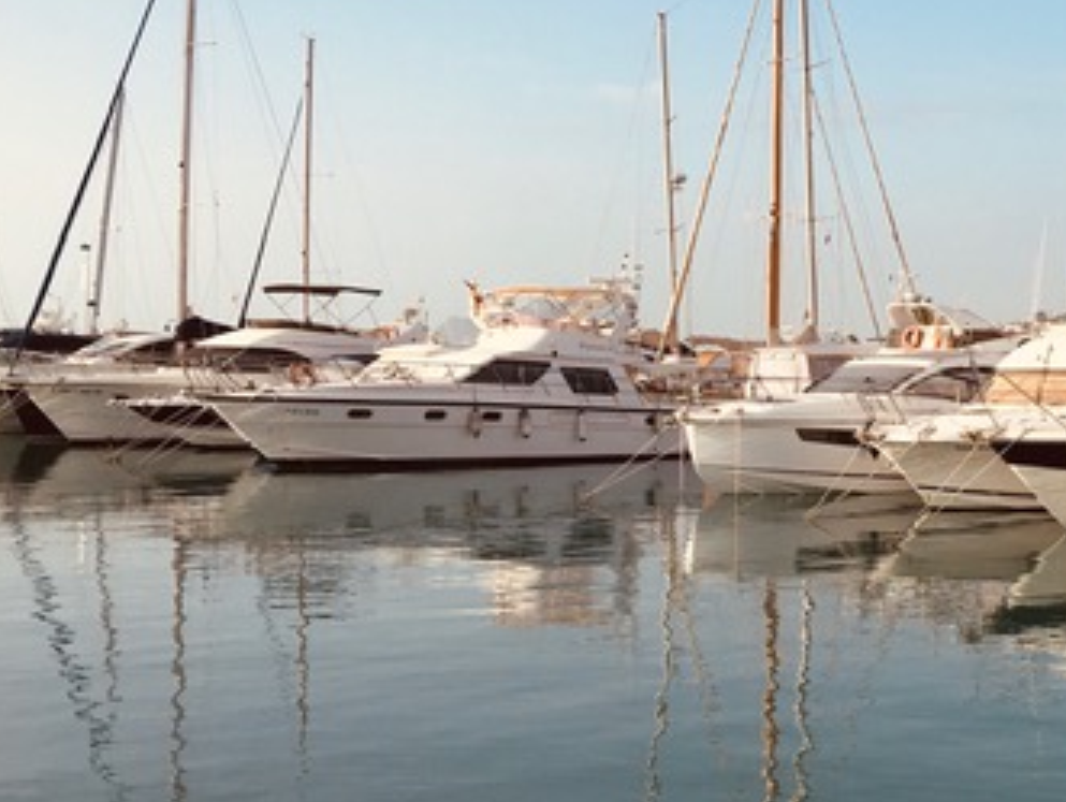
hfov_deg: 33.0
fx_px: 1726
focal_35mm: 56
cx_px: 908
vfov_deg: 26.1
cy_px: 370
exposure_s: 1/1451
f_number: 2.2
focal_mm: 4.15
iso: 25
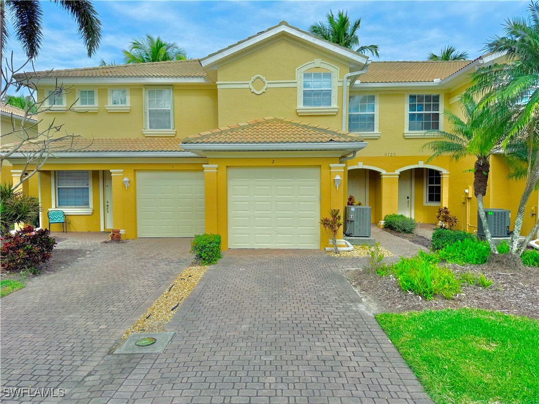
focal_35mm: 24
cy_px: 202
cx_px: 270
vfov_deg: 56.8
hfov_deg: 71.6
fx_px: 374
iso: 80
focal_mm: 6.76
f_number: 1.78
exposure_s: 1/5348
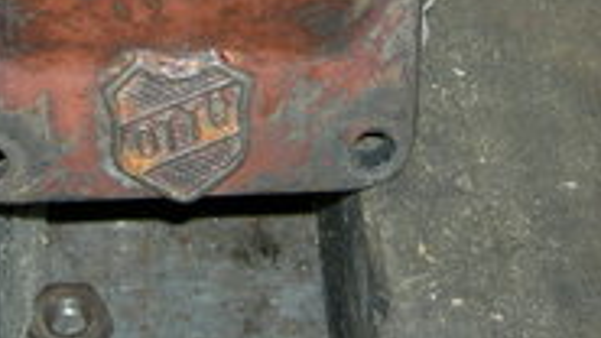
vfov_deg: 13.8
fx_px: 1354
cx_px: 166
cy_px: -75
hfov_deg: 24.8
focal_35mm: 85
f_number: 2.7
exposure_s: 1/60.1
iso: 64
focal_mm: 7.5
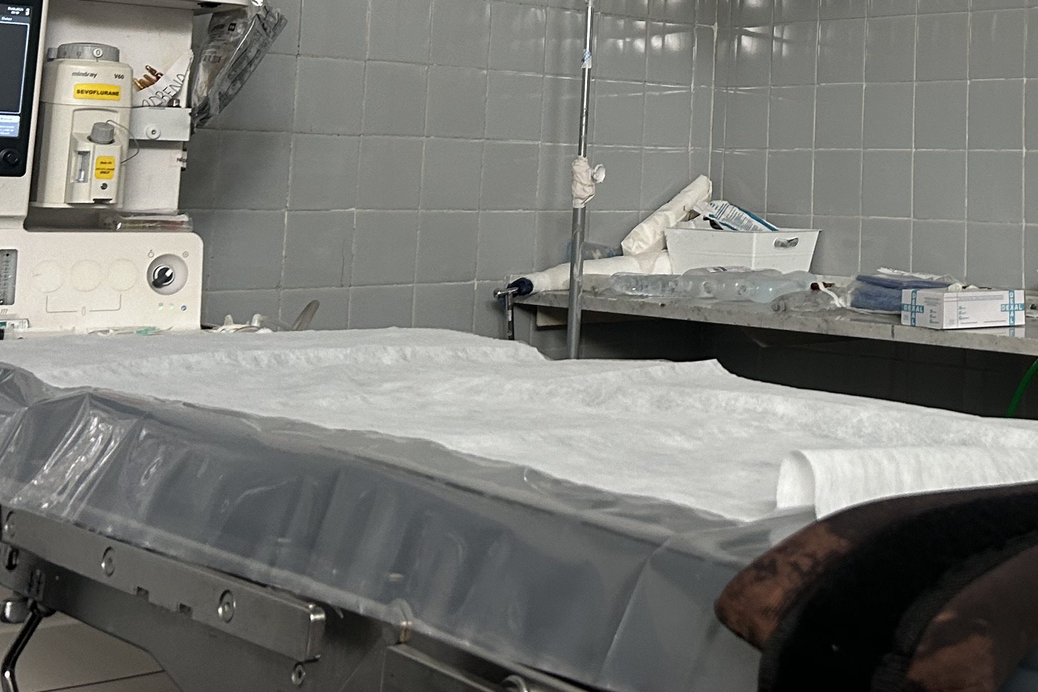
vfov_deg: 21.8
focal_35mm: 59
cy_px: -61
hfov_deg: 32.8
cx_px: 858
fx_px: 1701
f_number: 1.5
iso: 160
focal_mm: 5.7
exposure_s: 1/60
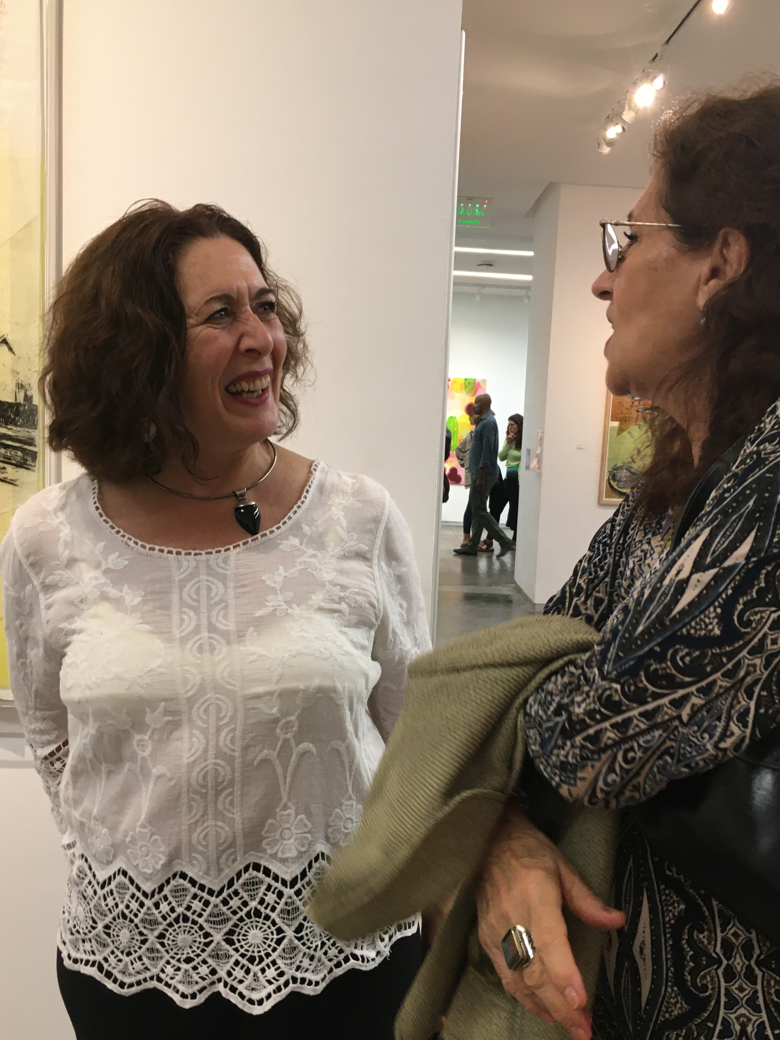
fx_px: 1142
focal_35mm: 38
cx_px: 439
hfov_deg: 37.7
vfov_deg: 48.8
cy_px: 601
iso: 100
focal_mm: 4.15
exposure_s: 1/33
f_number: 2.2
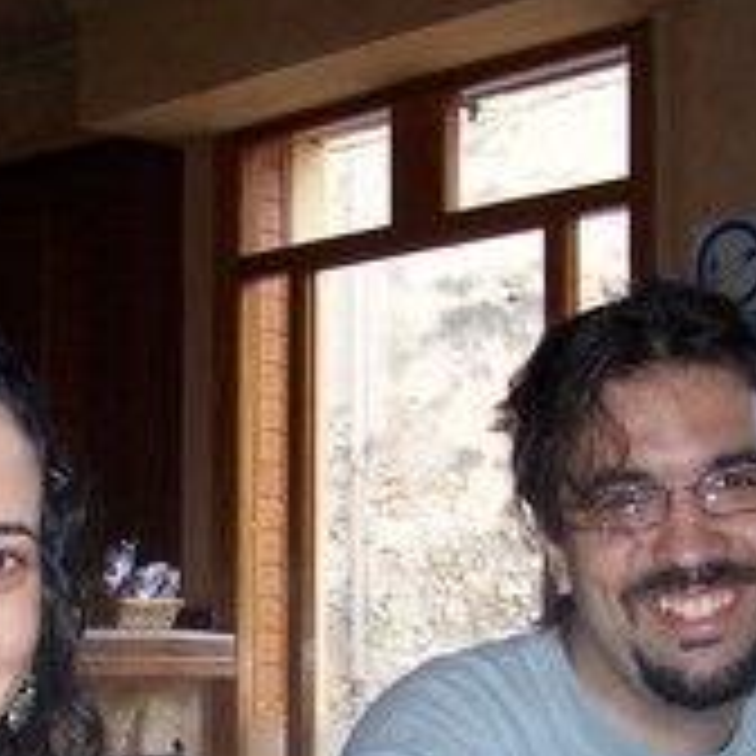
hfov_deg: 19.2
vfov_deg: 18.9
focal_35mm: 90
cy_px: 711
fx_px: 2224
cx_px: 220
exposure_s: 1/60
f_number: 2.8
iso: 140
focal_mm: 6.3
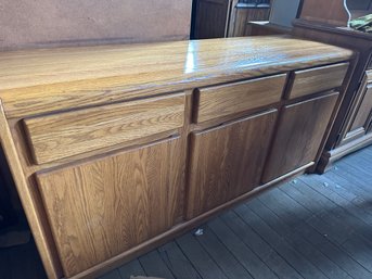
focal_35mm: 24
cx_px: 186
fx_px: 258
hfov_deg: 71.6
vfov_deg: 56.8
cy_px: 140
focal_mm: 6.86
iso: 500
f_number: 1.78
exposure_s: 1/60
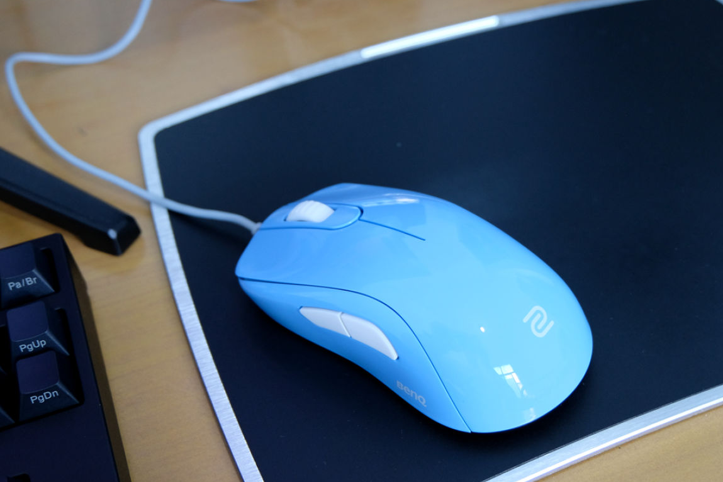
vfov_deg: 28.6
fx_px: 944
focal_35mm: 47
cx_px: 401
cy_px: 291
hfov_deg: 41.9
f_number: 4.2
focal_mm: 24.3
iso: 800
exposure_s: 1/30
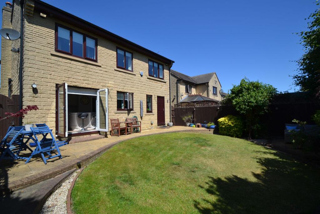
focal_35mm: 15
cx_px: 160
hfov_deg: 100.4
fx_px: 133
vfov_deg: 77.3
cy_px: 107
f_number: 8
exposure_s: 1/250
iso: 100
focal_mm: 10
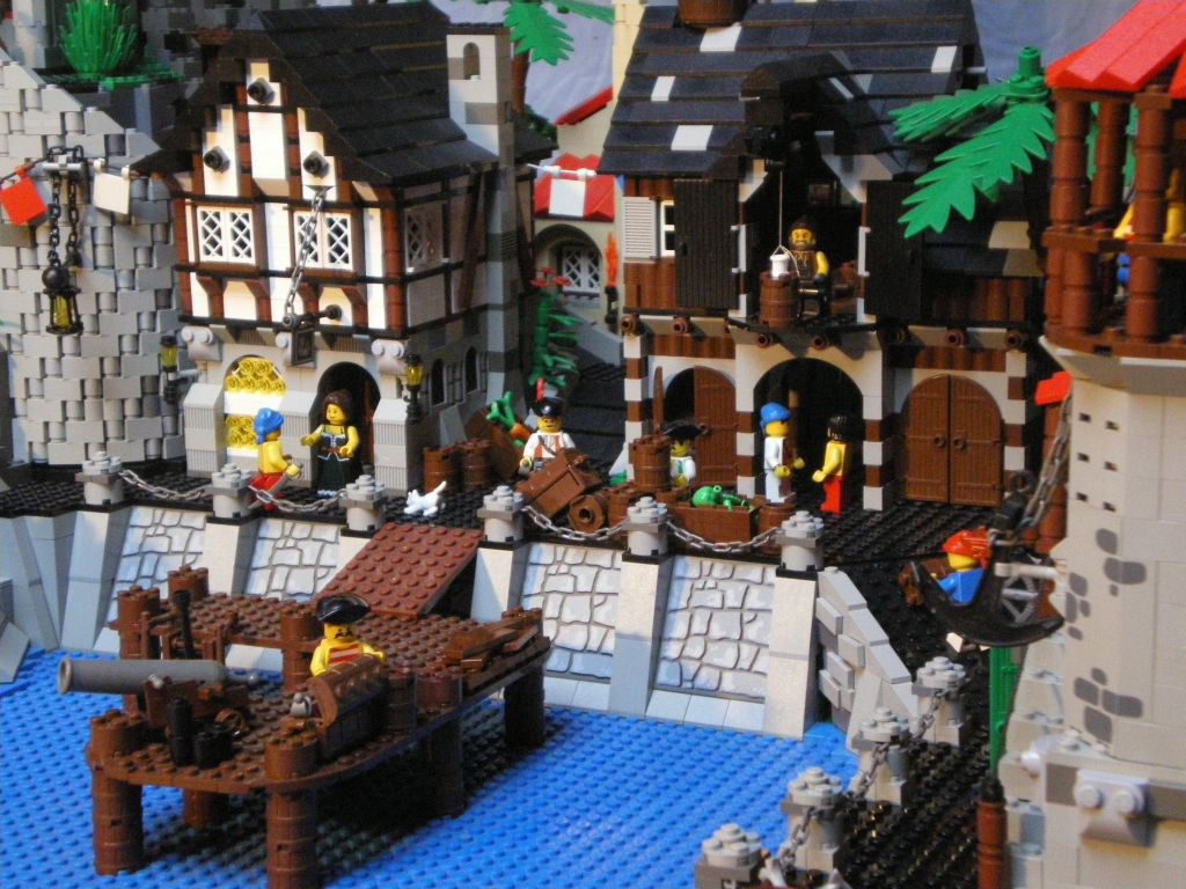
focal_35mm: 70
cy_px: 444
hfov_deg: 27.8
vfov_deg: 21.0
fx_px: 2398
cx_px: 593
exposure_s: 1/40
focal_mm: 12.3
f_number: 4.6
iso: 800
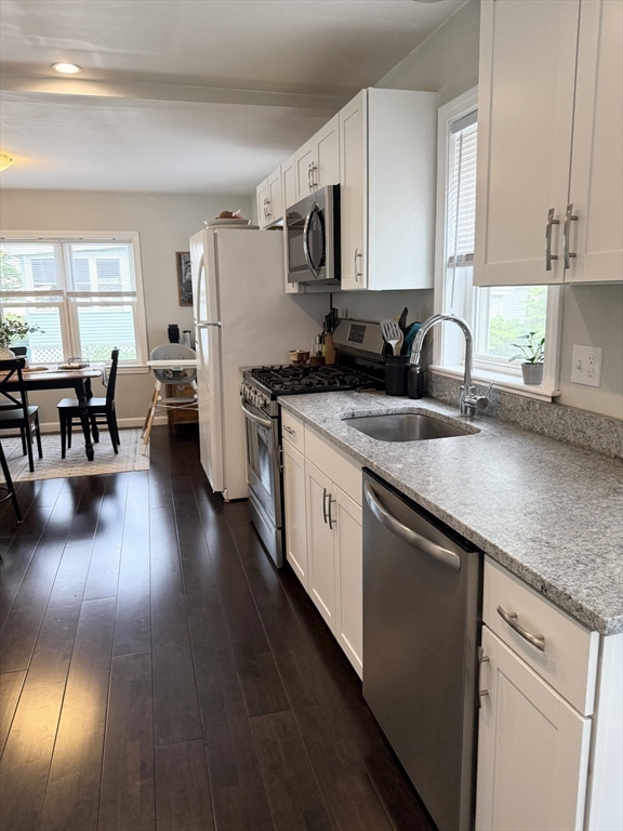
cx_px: 312
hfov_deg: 56.8
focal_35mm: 24
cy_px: 416
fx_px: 576
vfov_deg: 71.6
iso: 200
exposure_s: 1/232
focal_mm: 6.76
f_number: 1.78
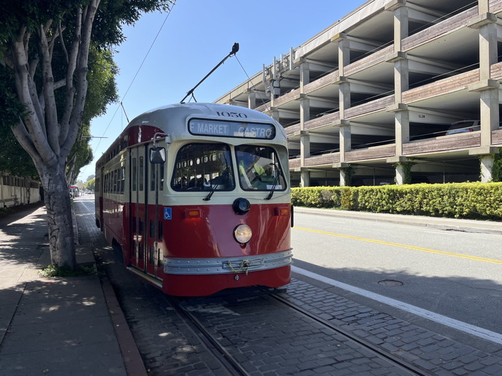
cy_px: 188
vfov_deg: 53.1
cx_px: 251
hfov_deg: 67.3
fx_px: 377
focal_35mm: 26
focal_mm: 5.1
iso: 50
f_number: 1.6
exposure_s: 1/2062
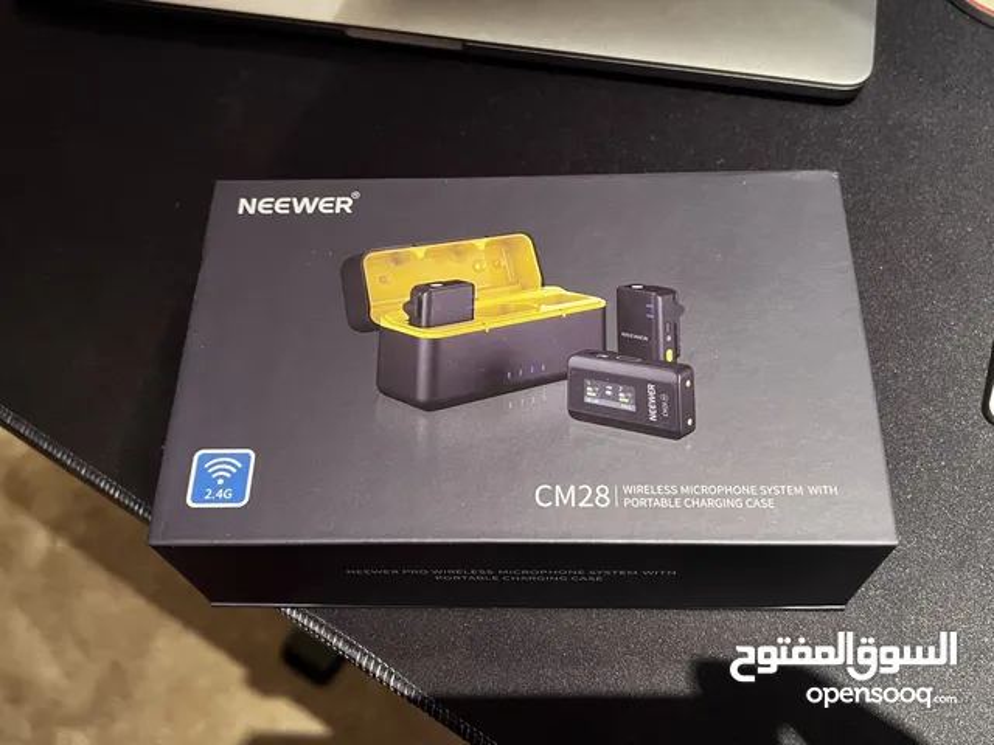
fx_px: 747
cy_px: 372
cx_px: 497
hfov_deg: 67.3
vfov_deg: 53.1
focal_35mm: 26
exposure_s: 1/33
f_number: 1.5
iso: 400
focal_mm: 5.7
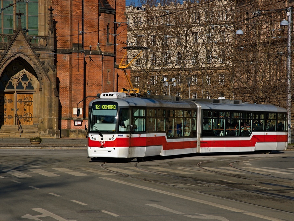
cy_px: 110
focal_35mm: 111
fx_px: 943
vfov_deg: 13.3
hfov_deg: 17.7
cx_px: 161
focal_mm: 68
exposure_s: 1/500
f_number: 9
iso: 200
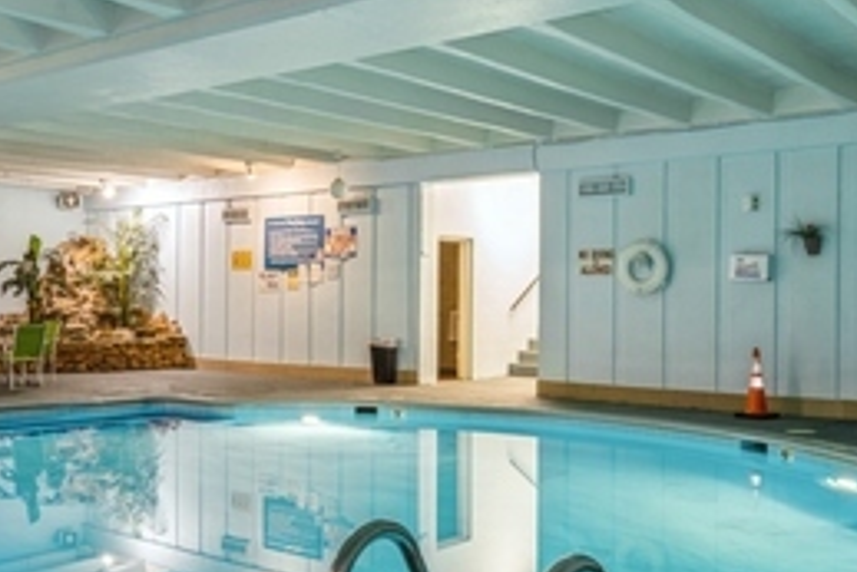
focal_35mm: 42
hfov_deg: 45.9
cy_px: 299
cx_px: 311
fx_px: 1000
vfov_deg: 31.9
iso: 100
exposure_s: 2.5
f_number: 9
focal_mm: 17
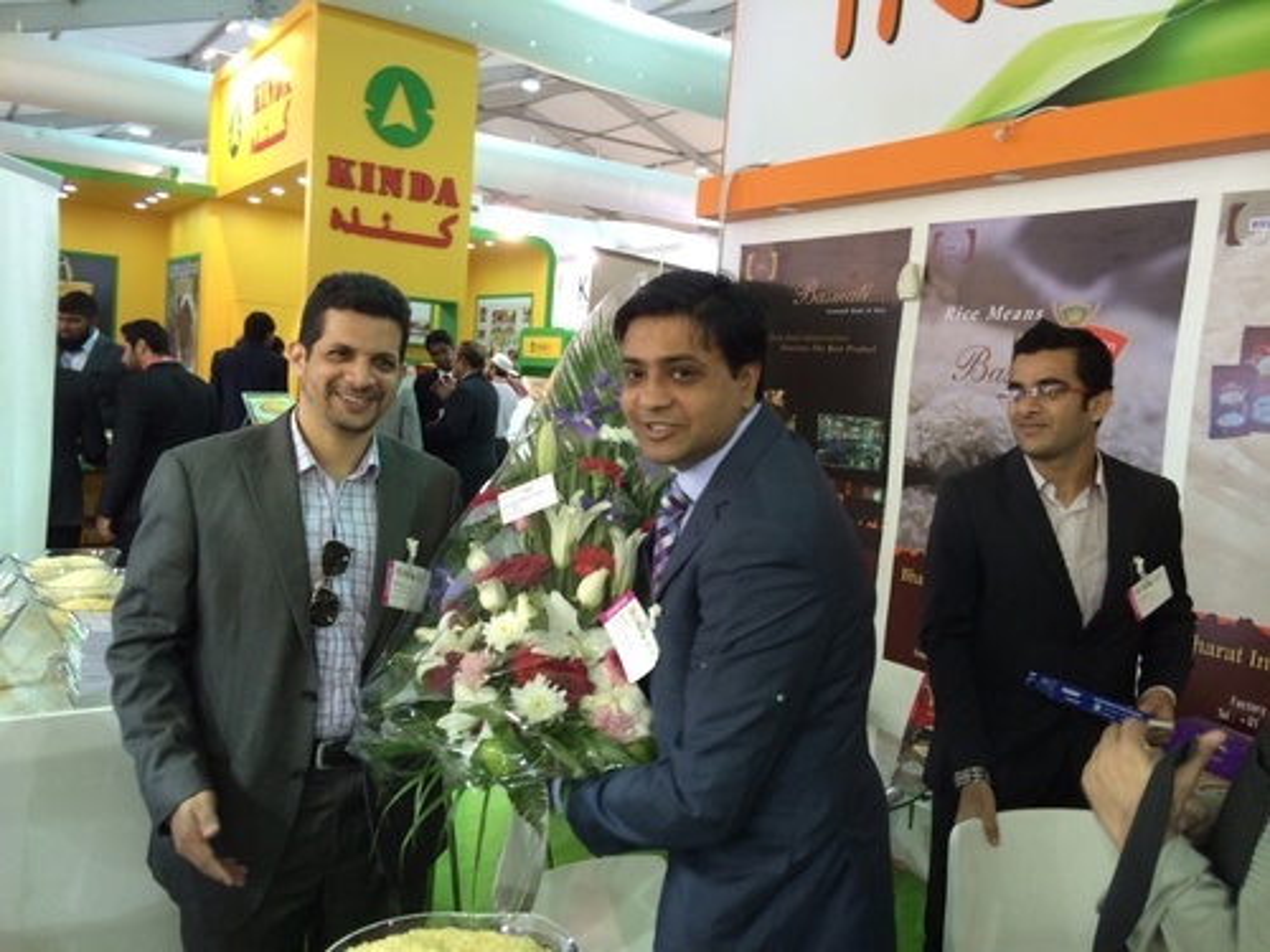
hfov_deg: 60.0
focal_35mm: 30
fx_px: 1101
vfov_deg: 46.8
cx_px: 635
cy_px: 476
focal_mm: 4.12
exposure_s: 1/30
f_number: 2.2
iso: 125
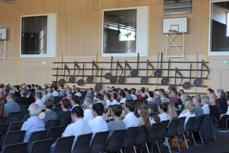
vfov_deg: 19.5
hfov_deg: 28.8
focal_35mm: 70
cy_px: 76
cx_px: 114
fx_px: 445
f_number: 5.6
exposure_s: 1/125
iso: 5000
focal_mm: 70
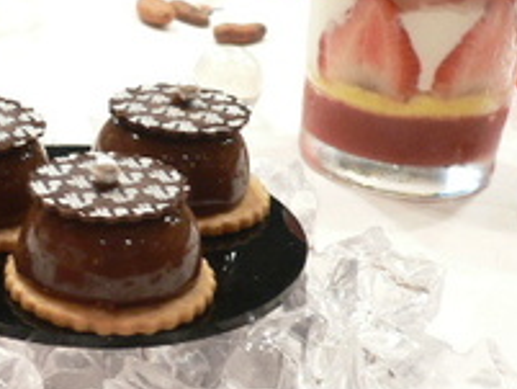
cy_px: 156
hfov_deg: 18.7
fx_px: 1524
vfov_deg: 14.5
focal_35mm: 102
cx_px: -8
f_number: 3.1
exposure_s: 1/8
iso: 100
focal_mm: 6.8
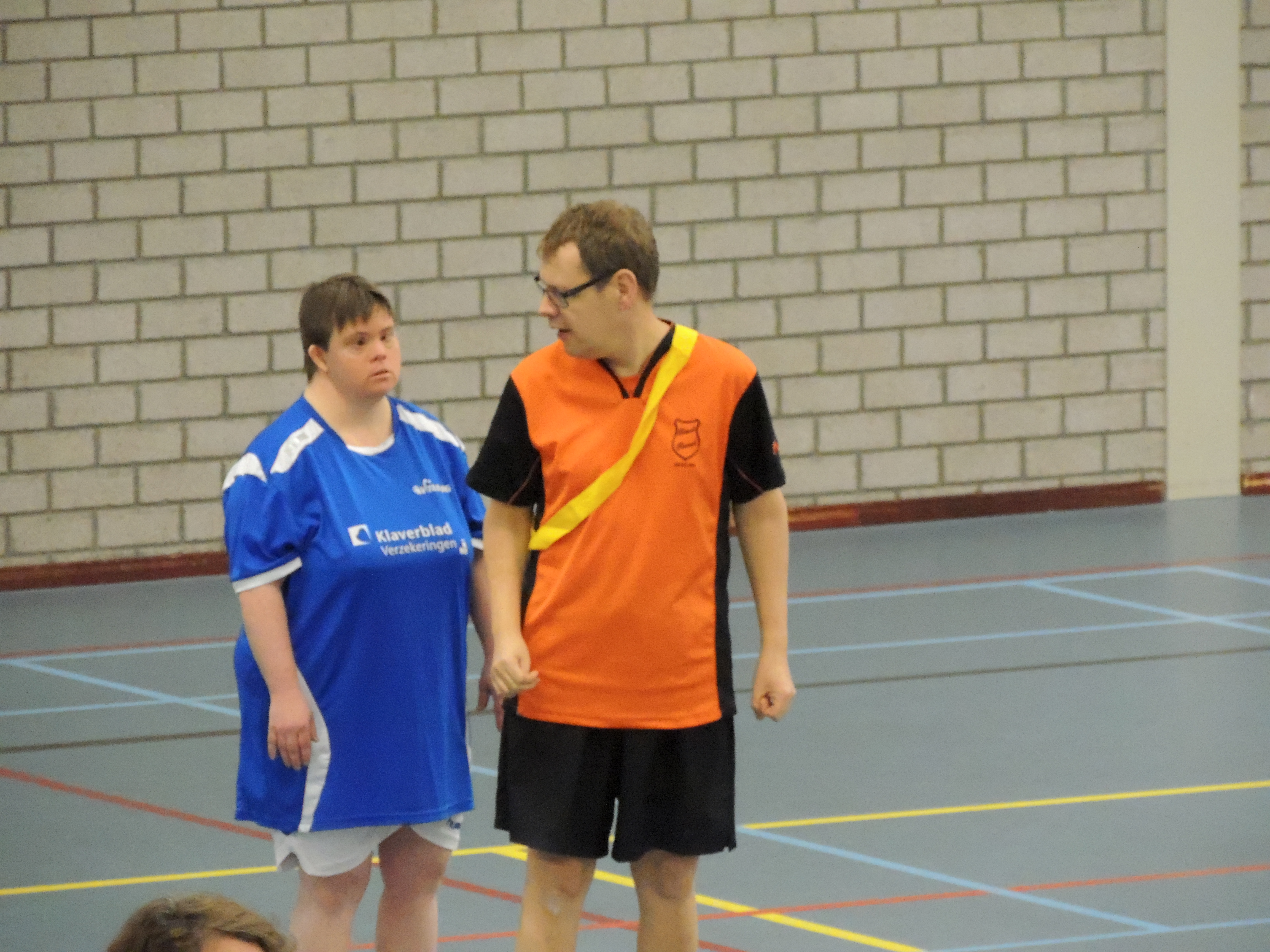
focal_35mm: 470
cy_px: 476
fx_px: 17243
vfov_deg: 3.2
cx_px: 635
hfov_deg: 4.2
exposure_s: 1/125
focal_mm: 83.8
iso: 3200
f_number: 4.9
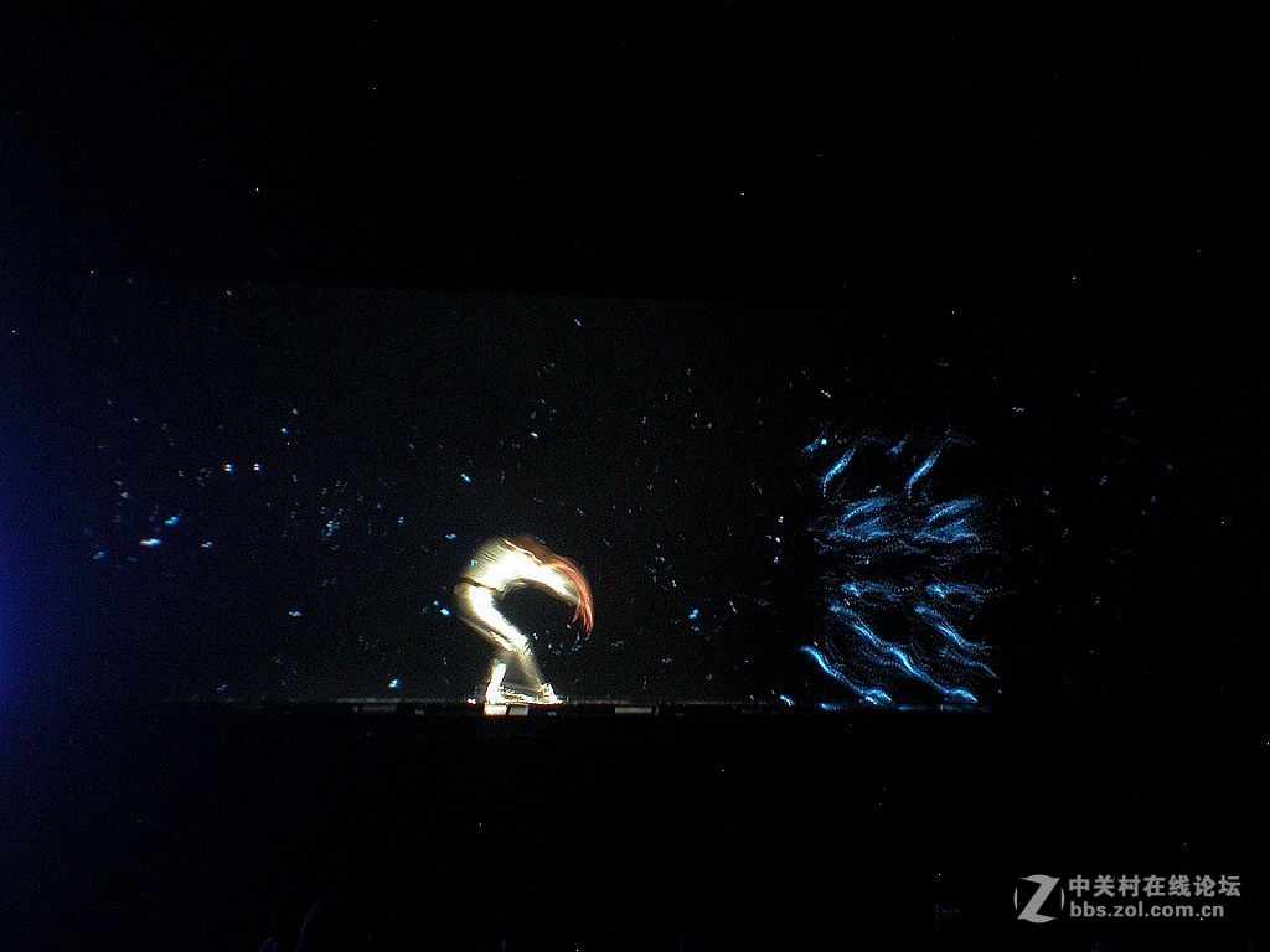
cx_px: 635
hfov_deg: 12.8
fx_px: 5650
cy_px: 476
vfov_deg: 9.6
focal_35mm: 154
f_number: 5.1
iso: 400
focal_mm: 32
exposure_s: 1/2.7
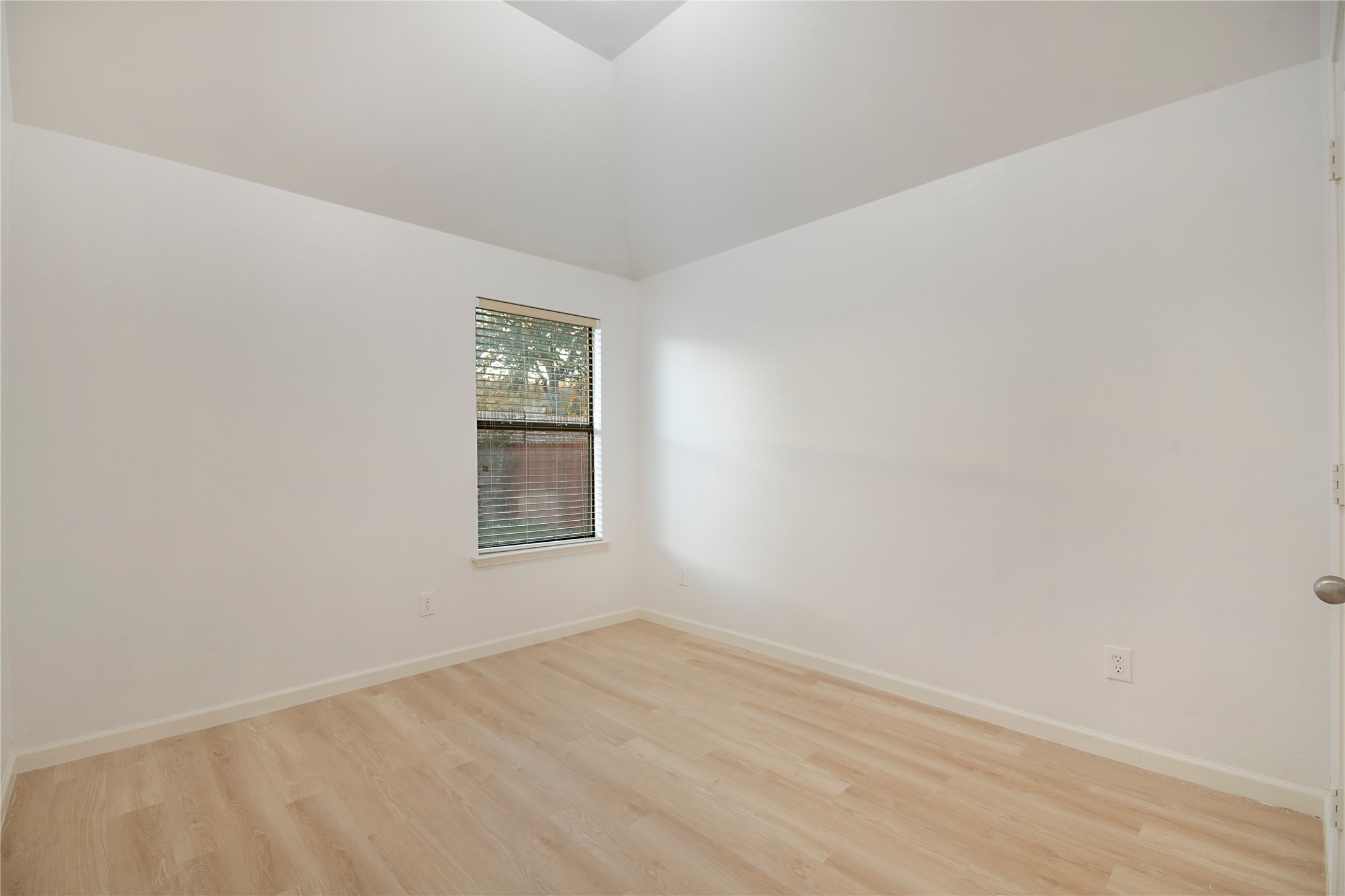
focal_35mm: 15
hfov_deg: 100.4
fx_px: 560
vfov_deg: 77.3
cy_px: 448
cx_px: 672
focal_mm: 10
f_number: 11
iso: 100
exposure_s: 1/3
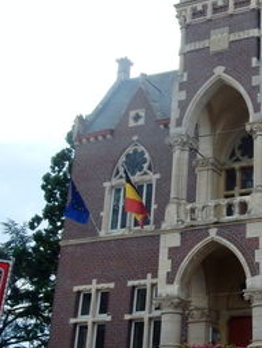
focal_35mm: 59
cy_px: 127
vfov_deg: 32.5
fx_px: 594
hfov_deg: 23.7
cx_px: 269
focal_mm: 4.5
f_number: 3.7
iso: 125
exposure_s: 1/1250
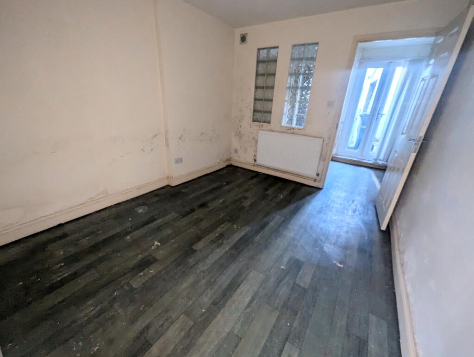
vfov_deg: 90.1
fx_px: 178
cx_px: 237
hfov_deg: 106.1
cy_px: 178
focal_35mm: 13
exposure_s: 1/23.8
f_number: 2.2
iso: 284
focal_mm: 1.95
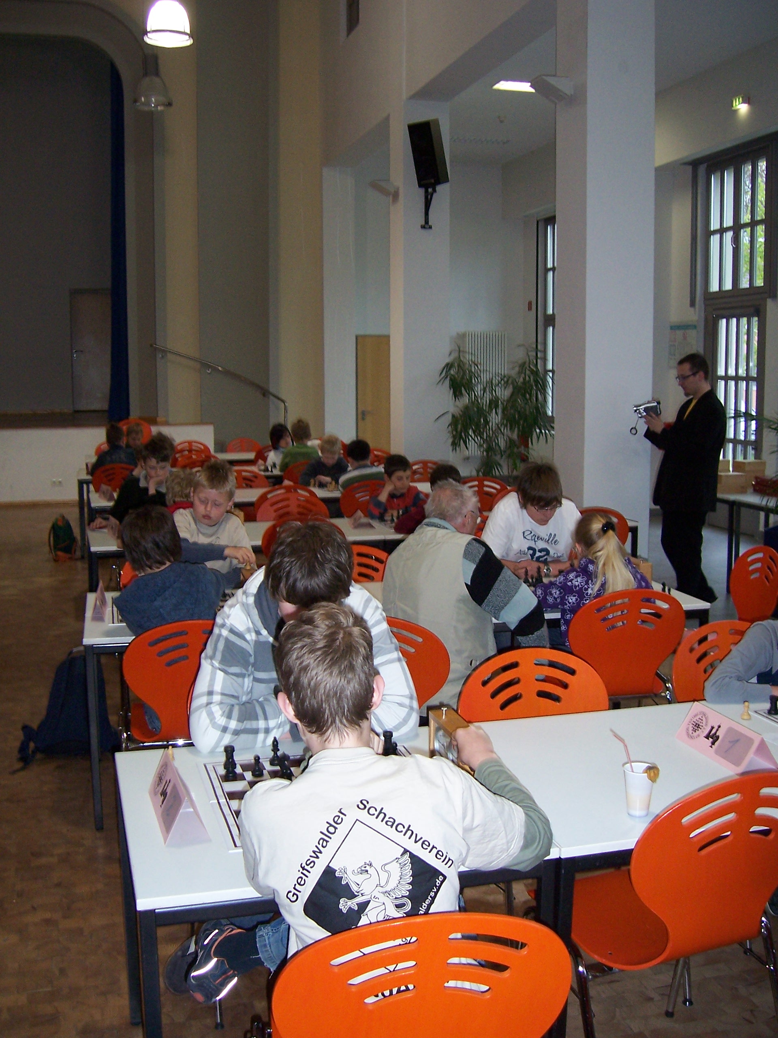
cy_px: 519
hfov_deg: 39.7
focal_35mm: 36
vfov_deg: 51.4
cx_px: 389
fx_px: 1079
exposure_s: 1/60
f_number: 3
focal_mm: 6
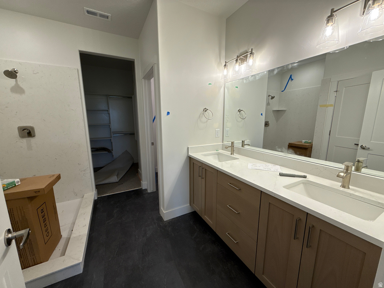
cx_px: 192
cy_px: 144
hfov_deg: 102.1
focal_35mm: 14
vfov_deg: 85.7
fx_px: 155
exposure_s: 1/120
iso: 64
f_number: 2.2
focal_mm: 2.22
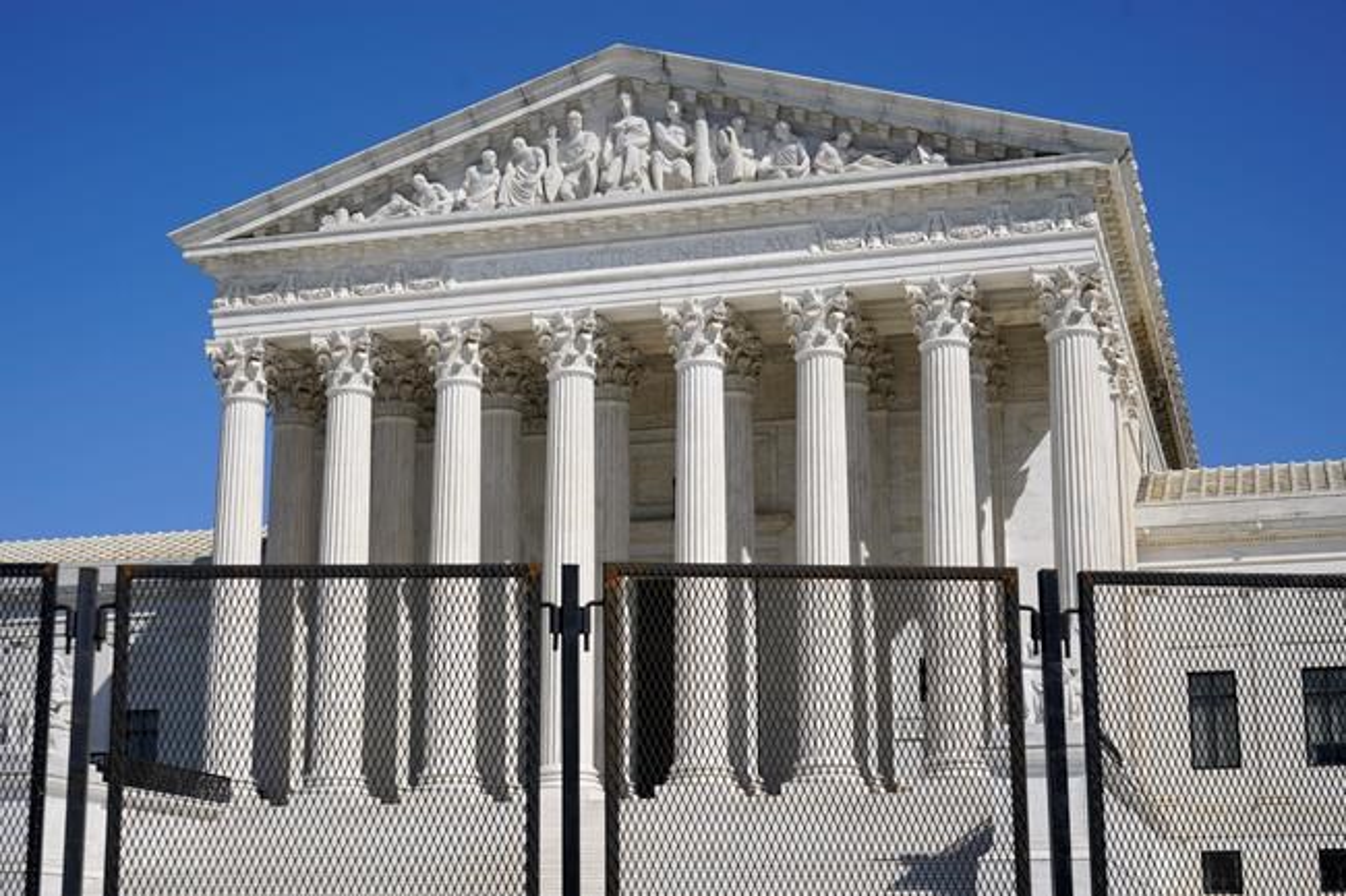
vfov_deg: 24.2
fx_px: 2093
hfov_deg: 35.6
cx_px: 673
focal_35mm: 56
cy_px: 448
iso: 160
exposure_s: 1/800
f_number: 8
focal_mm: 56
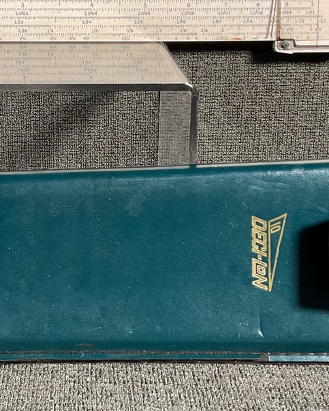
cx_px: 82
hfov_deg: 21.4
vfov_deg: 26.7
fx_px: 864
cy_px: 171
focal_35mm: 71
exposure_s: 1/60
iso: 64
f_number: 1.8
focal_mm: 3
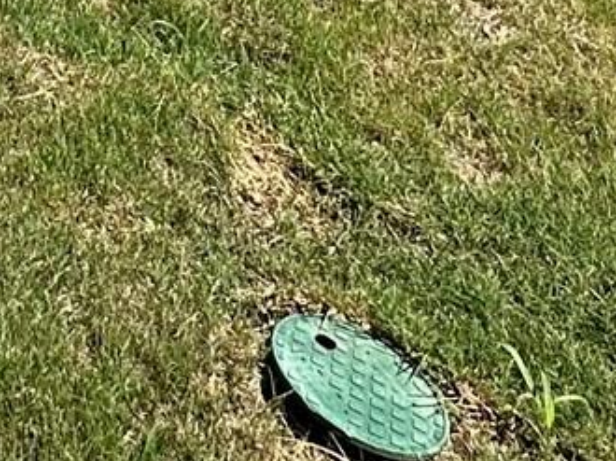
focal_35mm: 87
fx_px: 1547
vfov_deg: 11.3
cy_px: -879
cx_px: -334
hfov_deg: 19.4
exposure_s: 1/1531
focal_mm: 2.22
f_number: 2.2
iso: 40
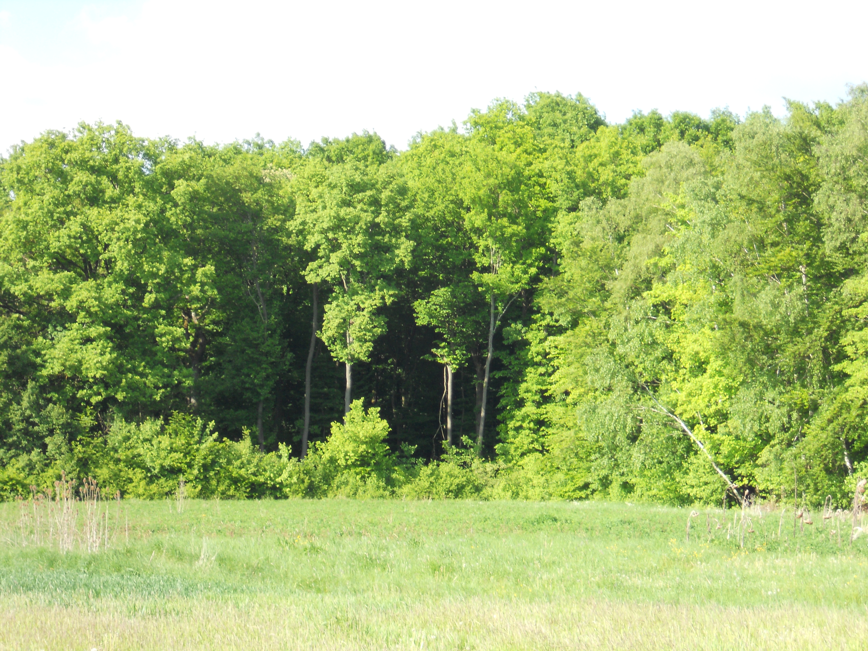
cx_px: 434
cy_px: 326
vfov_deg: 13.7
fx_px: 2708
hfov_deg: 18.2
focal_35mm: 108
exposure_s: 1/80
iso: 80
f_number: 5.9
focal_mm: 19.6
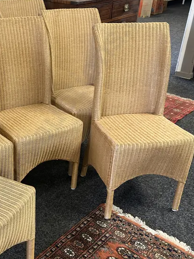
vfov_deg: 41.9
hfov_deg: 31.1
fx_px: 336
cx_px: 29
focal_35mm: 45
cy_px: 154
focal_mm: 6.86
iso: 160
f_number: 1.78
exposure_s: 1/50
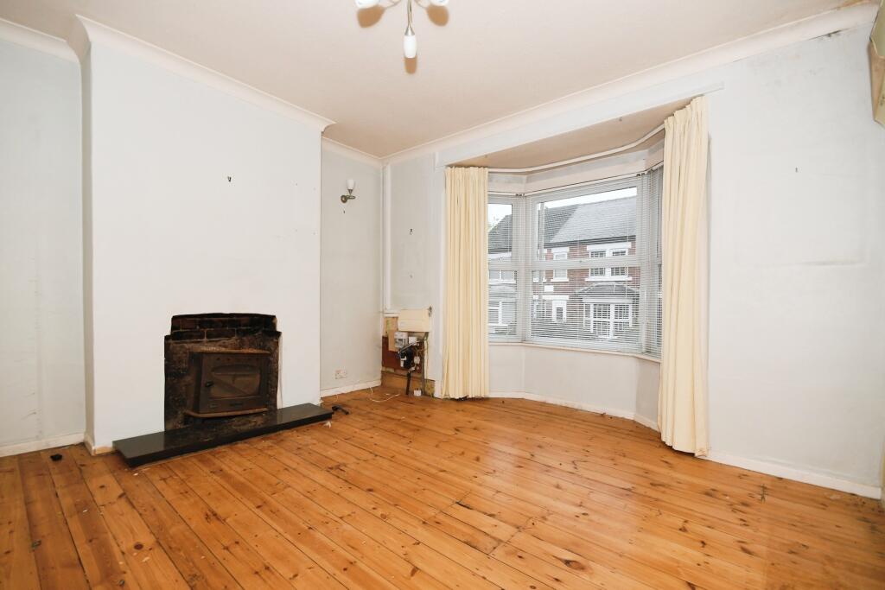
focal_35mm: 15
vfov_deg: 77.3
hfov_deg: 100.4
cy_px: 295
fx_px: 369
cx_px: 442
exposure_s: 1/60
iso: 400
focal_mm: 10
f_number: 8
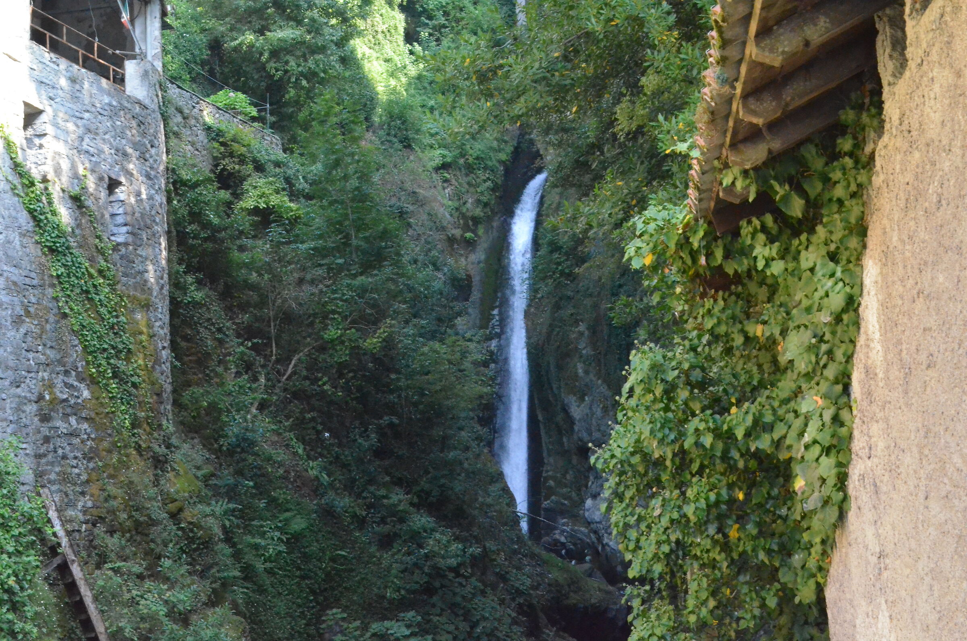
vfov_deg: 25.0
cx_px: 484
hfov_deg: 36.9
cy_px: 320
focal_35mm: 54
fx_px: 1448
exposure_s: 1/250
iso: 6400
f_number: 18
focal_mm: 36
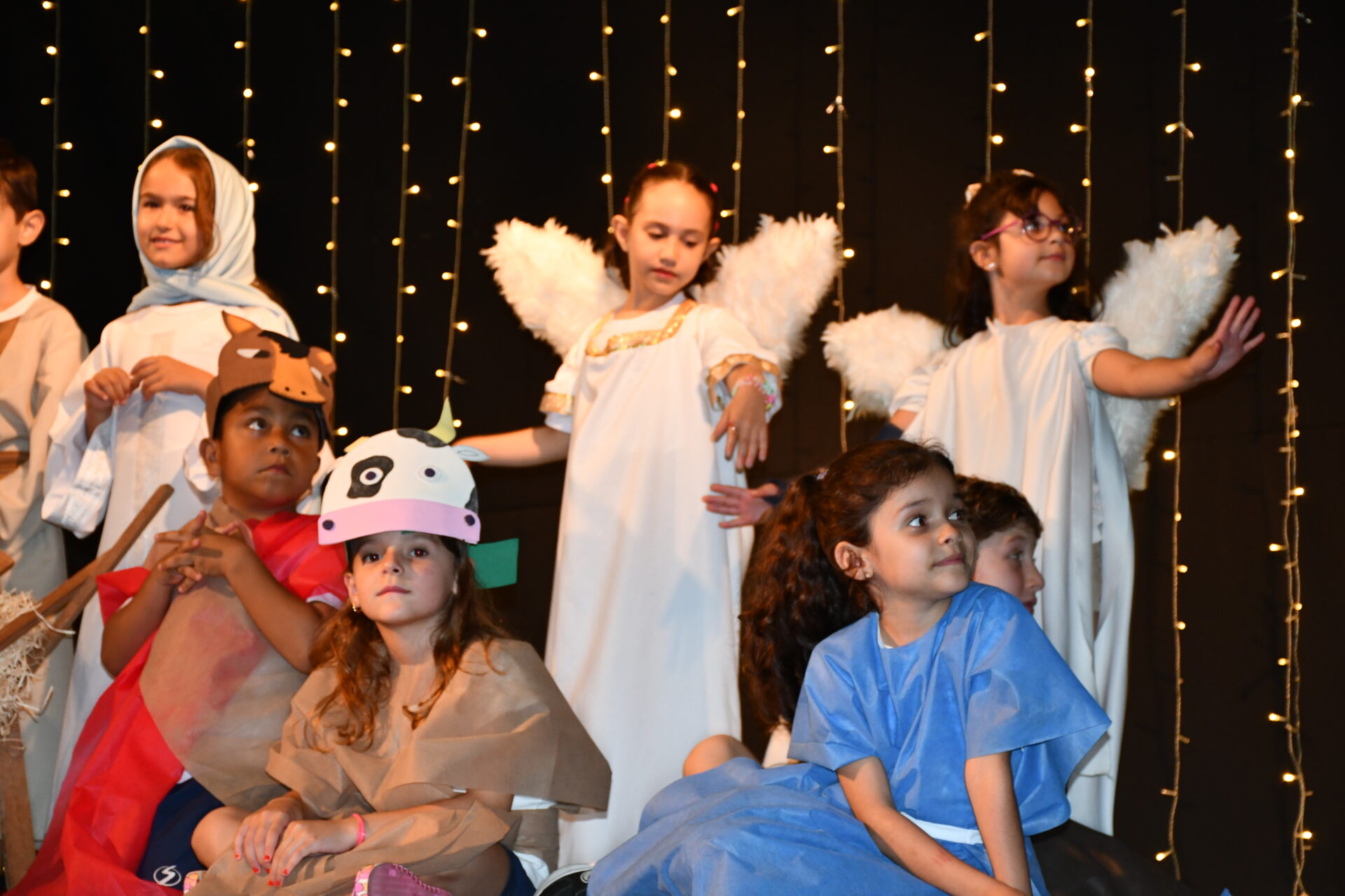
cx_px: 672
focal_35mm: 90
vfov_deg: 15.2
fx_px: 3362
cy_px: 448
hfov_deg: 22.6
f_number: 5
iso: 1250
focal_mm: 60
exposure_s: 1/60
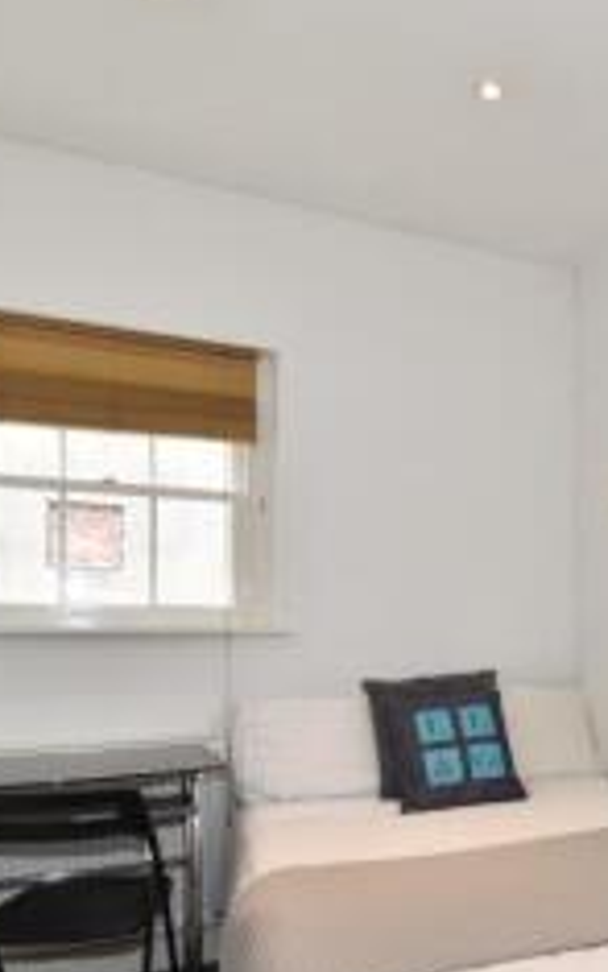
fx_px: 821
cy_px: 622
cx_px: 591
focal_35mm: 31
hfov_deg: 36.9
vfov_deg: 60.2
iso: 100
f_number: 6.3
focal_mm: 10
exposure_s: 1/10
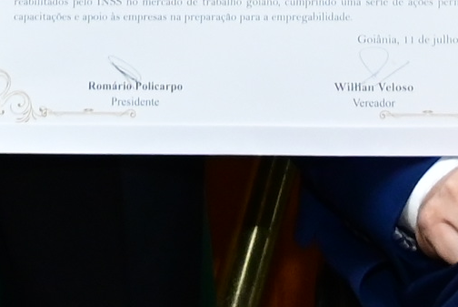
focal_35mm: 251
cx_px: 290
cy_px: -524
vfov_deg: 5.3
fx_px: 3196
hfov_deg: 8.2
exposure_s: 1/125
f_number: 4
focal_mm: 29
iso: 3200
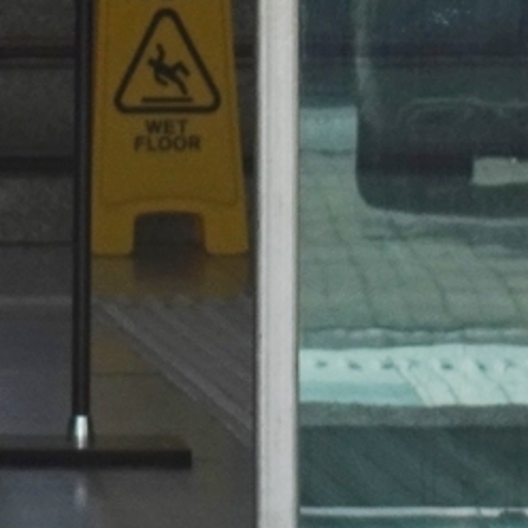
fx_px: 11804
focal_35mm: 684
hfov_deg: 2.6
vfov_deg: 2.6
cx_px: 15
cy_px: -136
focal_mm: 30.31
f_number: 5.6
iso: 80
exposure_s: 1/100
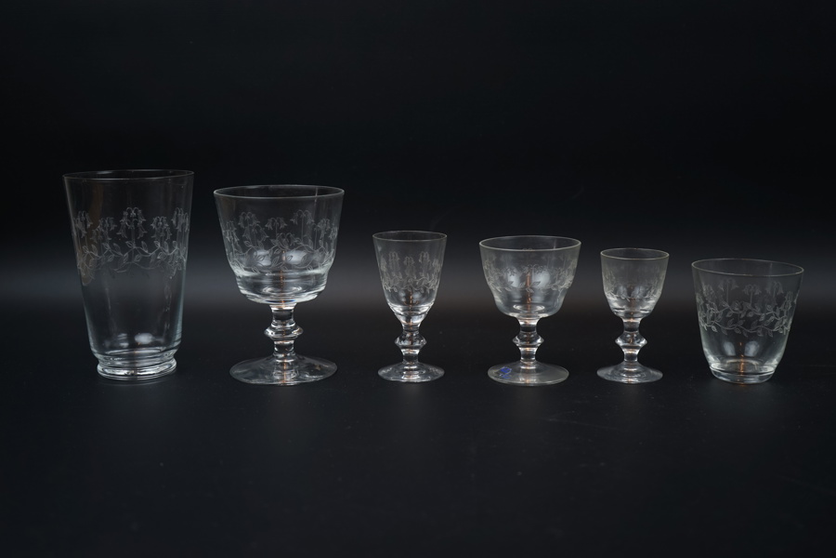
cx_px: 418
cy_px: 279
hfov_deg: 43.6
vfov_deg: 29.9
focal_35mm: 45
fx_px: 1045
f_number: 5
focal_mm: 45
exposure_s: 1/60
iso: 100
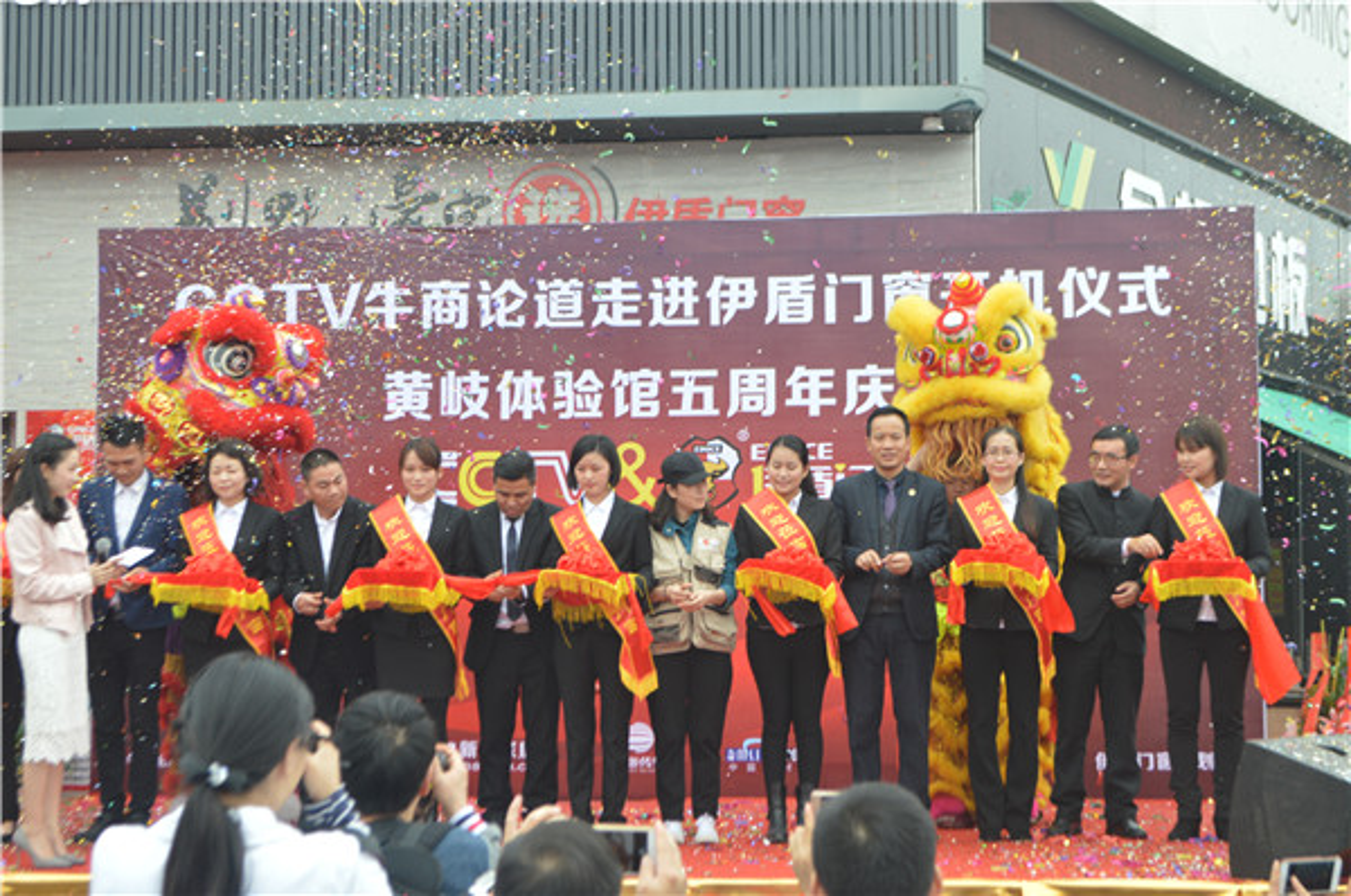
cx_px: 676
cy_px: 448
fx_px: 2248
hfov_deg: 33.4
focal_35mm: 60
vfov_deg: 22.5
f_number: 5.6
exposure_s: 1/125
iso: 200
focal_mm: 40
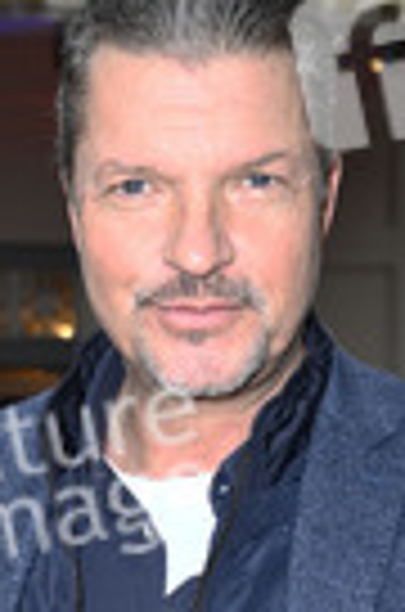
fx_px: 2493
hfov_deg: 9.3
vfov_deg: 13.6
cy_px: 720
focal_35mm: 147
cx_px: 112
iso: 400
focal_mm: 50
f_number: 5.6
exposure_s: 1/250
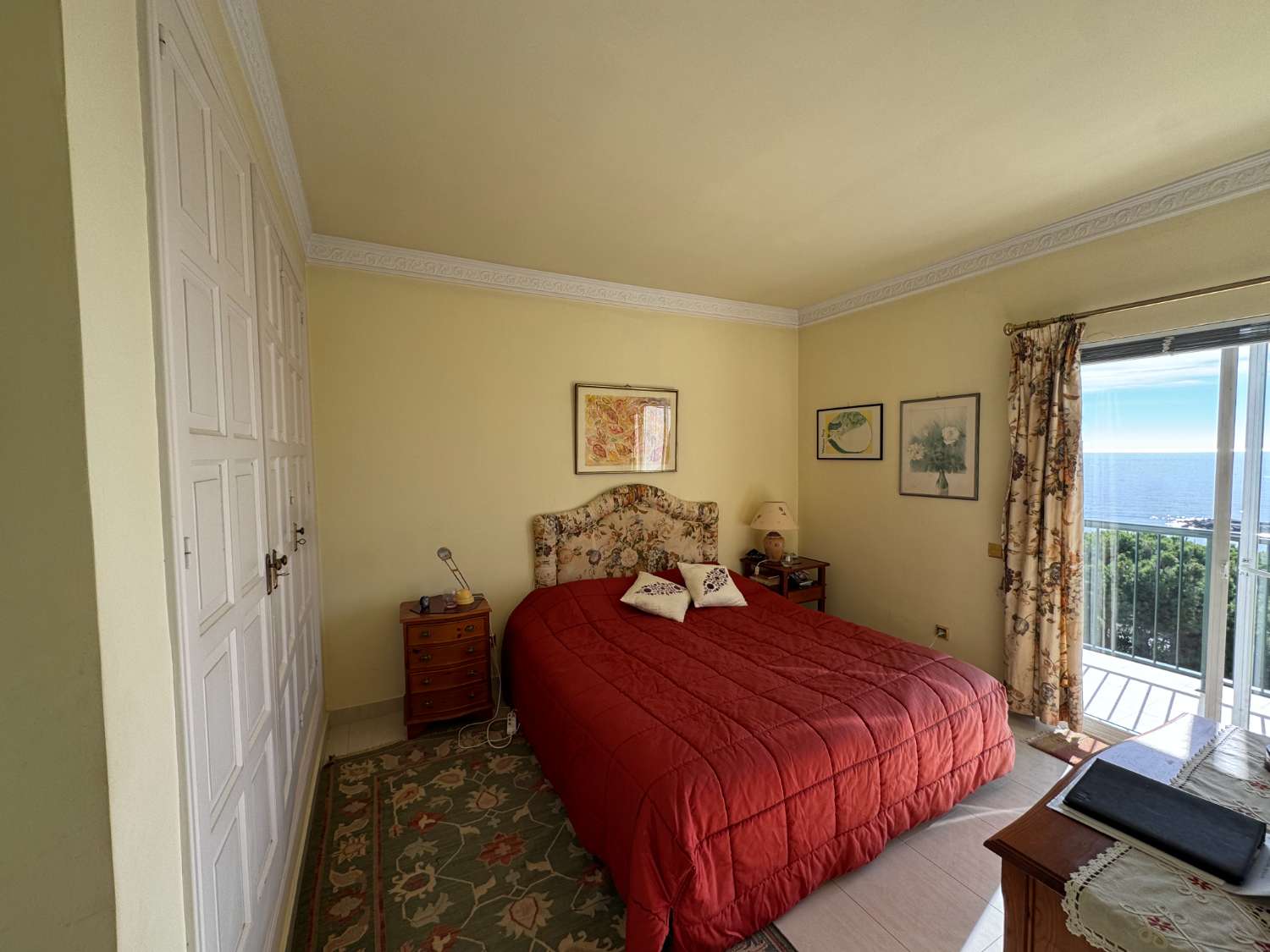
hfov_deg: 102.1
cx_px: 635
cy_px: 476
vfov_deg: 85.7
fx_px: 514
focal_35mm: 14
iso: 40
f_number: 2.2
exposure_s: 1/256
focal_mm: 2.22
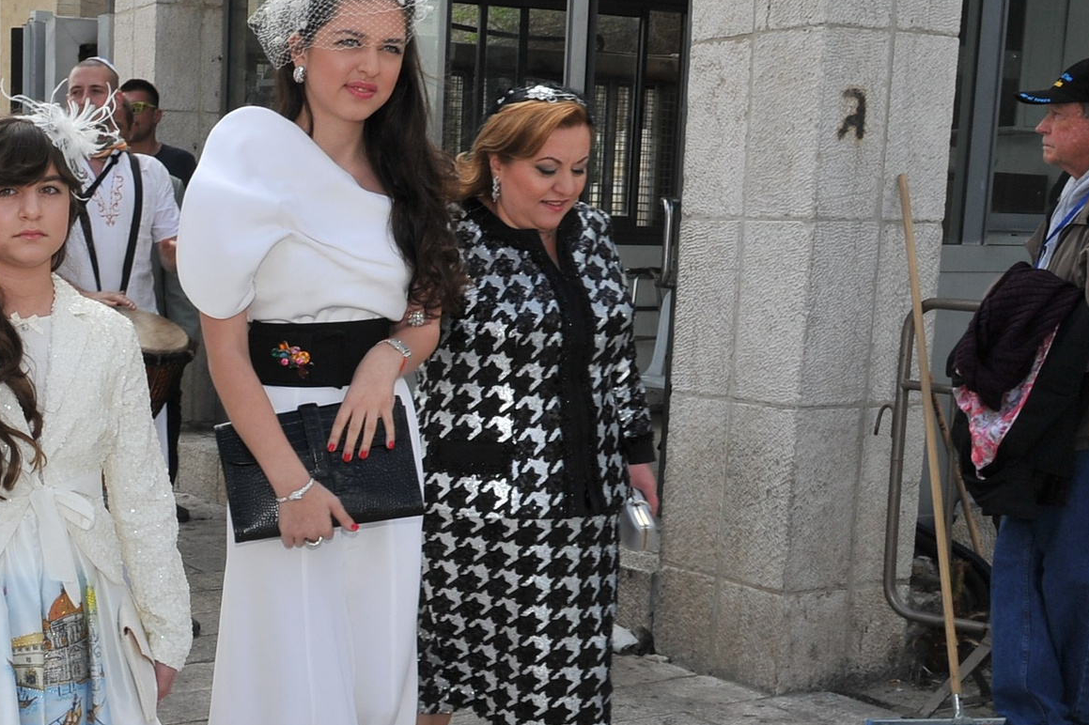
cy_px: 488
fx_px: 1603
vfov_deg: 25.4
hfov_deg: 34.3
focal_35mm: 53
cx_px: 6
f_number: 16
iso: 500
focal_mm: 24
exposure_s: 1/250
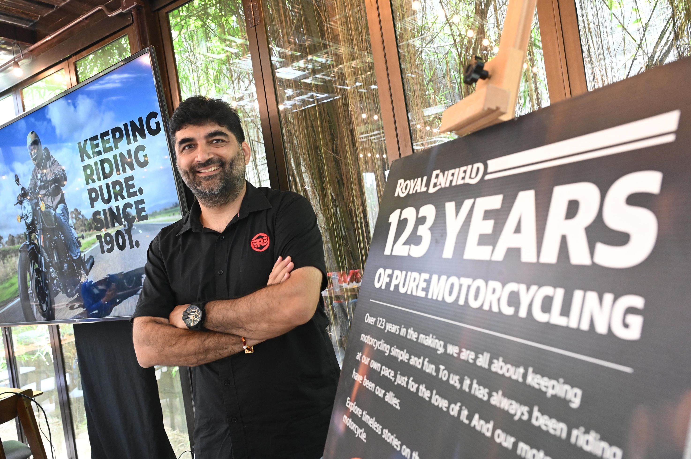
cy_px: 230
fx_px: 518
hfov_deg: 67.4
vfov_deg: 47.9
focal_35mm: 27
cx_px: 346
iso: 2500
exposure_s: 1/60
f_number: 5
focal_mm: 27
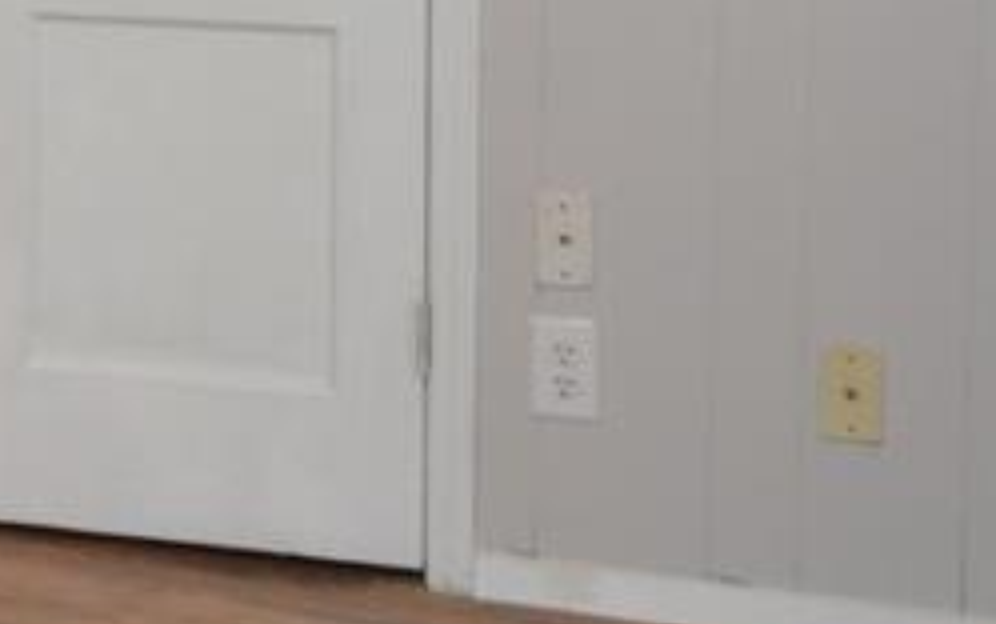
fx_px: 3069
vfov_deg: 11.3
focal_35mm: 113
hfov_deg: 16.7
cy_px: -188
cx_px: -496
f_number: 3.5
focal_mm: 18
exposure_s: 1/60
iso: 800
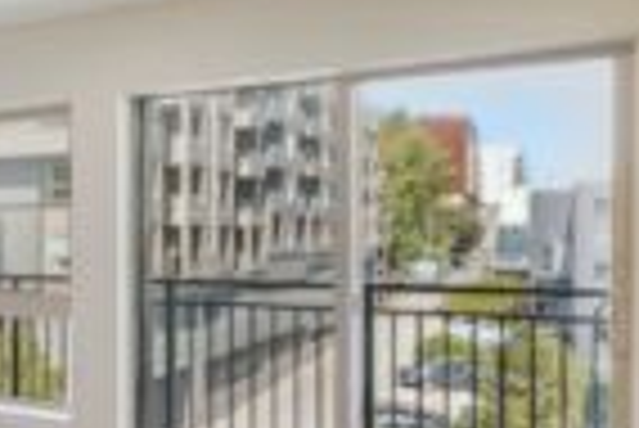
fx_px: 853
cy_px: 259
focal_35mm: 48
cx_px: -234
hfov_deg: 30.3
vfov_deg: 28.1
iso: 400
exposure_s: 1/45
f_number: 8
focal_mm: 17
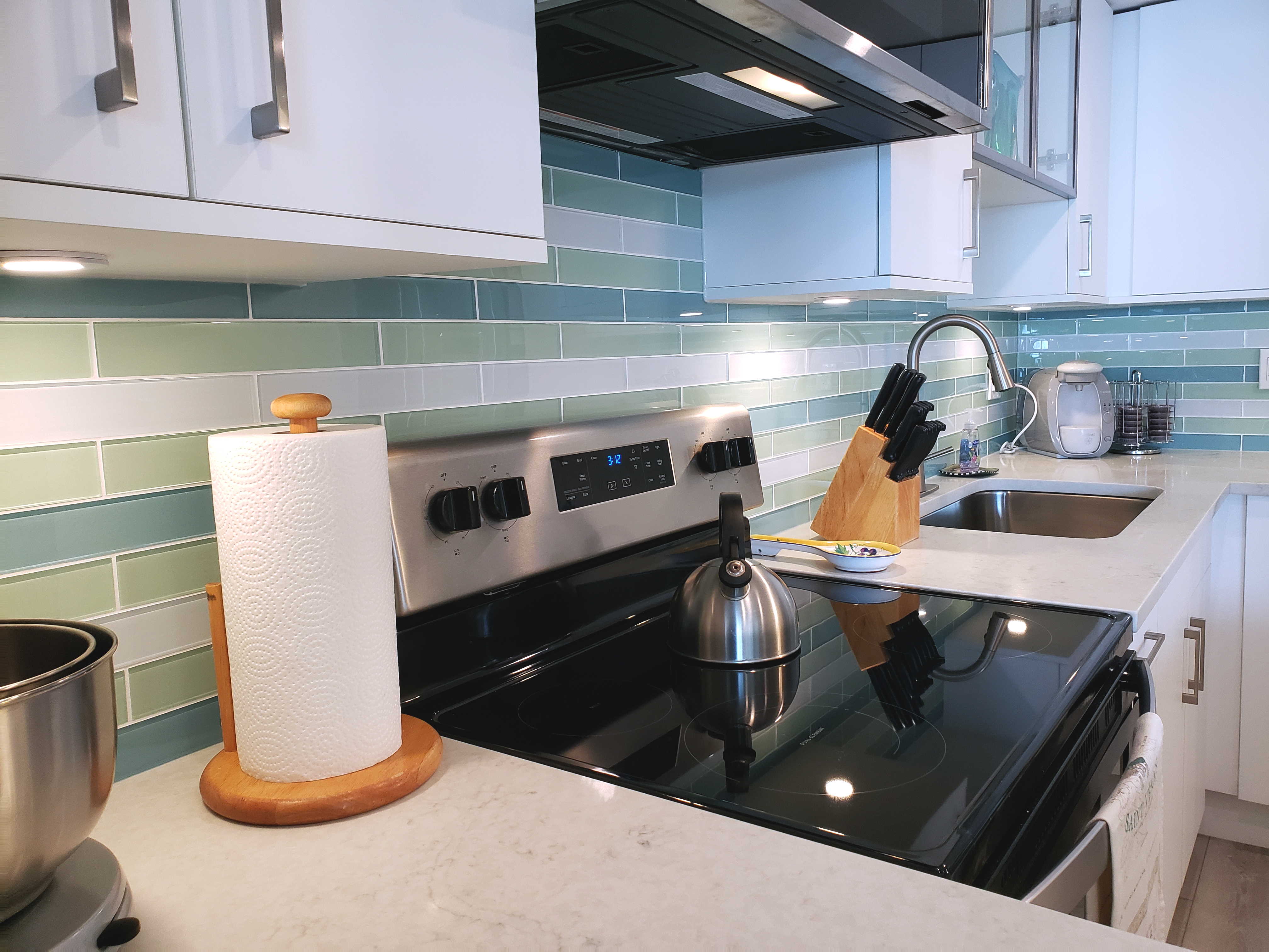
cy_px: 476
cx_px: 634
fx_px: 953
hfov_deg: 67.3
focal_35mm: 26
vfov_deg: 53.1
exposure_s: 1/120
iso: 500
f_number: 2.4
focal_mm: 4.3
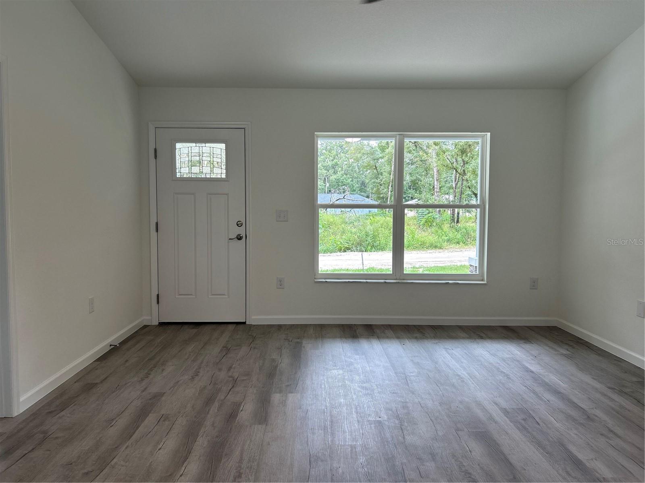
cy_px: 242
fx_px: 484
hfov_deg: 67.3
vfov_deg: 53.1
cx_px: 322
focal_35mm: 26
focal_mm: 5.7
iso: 50
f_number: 1.5
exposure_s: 1/142
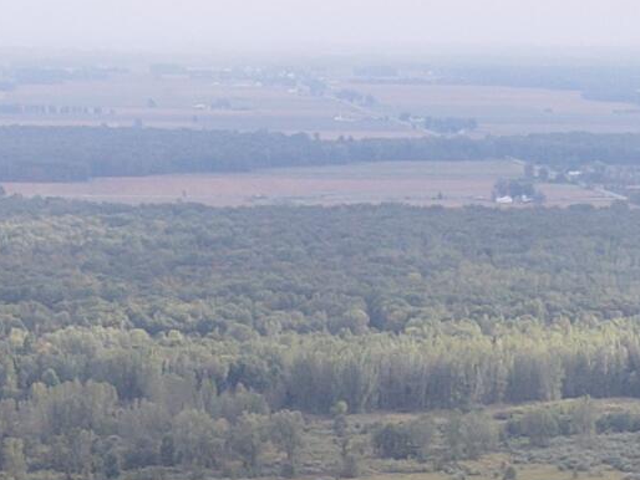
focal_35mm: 140
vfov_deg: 9.3
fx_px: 2590
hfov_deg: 13.9
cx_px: 605
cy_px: 1196
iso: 100
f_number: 2.8
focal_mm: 4.5
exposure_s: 1/250
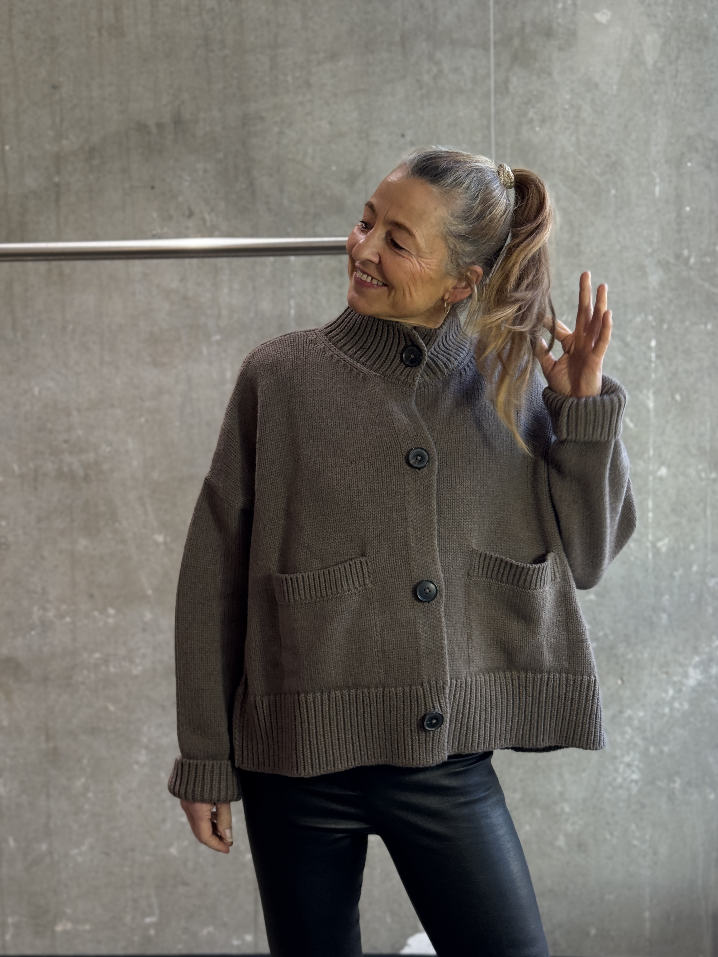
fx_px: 1327
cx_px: 359
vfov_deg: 39.7
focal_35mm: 48
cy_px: 478
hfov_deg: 30.3
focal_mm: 6.76
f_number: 1.78
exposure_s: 1/100
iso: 64
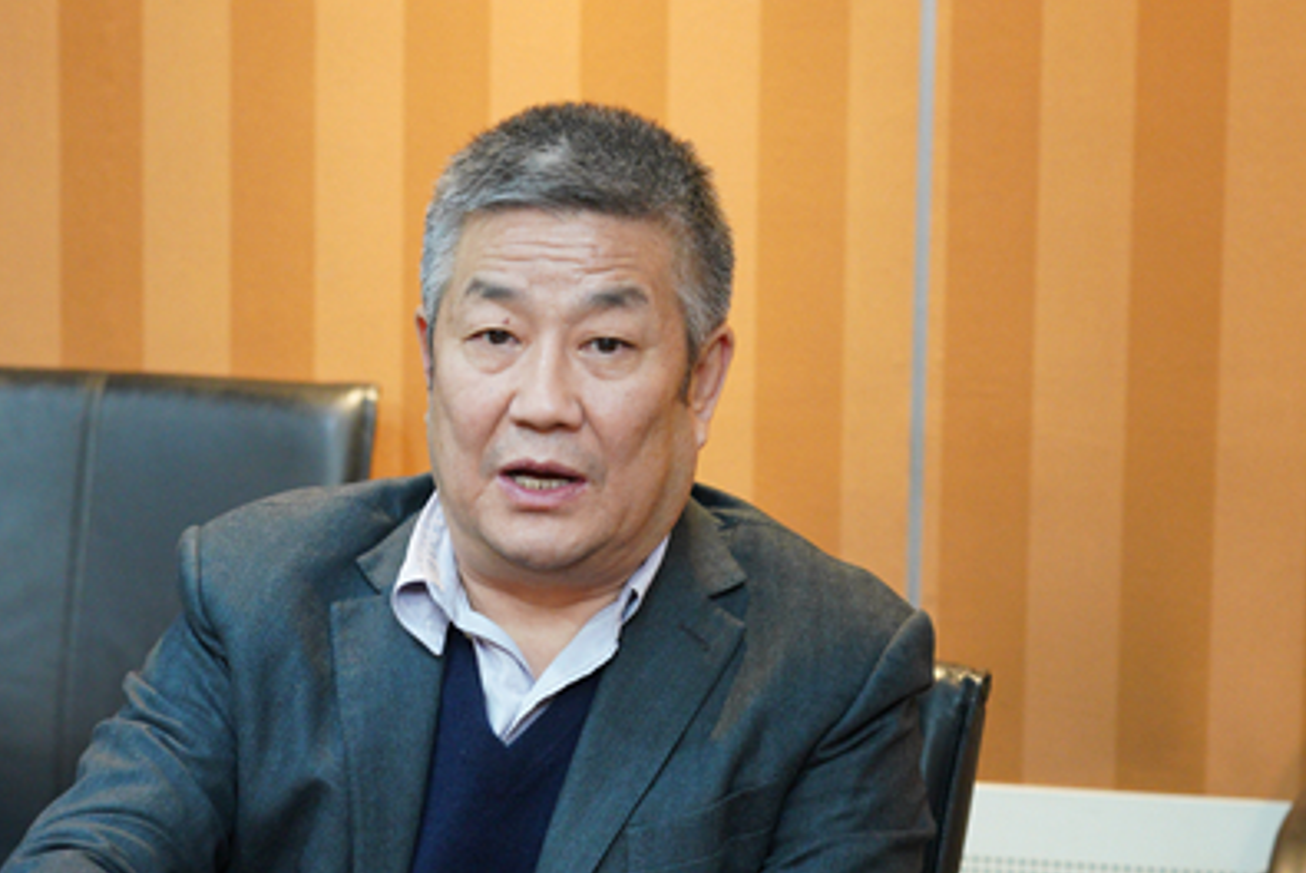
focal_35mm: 115
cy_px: 564
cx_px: 397
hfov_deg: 17.7
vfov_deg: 11.9
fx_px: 4175
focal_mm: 71
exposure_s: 1/80
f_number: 4
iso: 2500
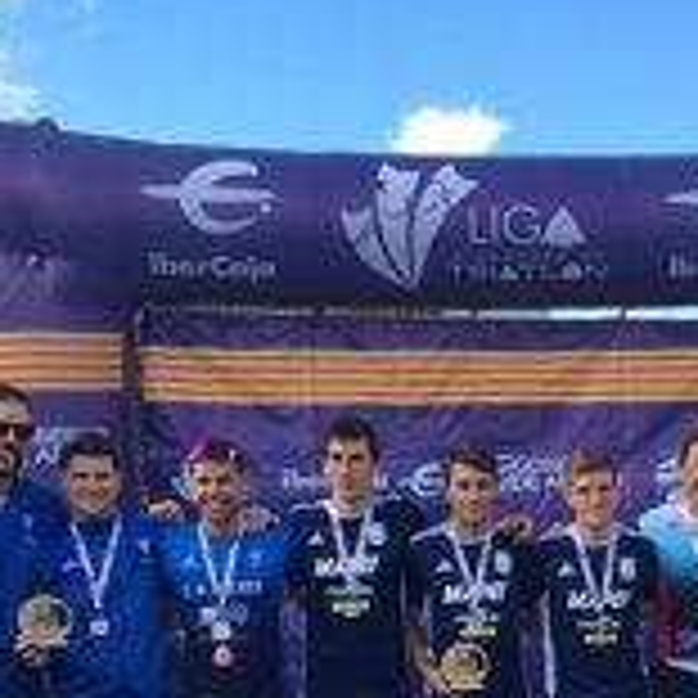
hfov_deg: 25.4
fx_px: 1506
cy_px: 653
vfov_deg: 25.2
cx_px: 608
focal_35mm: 66
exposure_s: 1/545
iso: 25
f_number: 2.2
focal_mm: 4.15
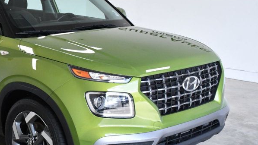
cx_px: 43
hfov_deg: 29.3
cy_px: 72
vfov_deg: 17.2
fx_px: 479
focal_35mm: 70
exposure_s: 1/400
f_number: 10
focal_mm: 26
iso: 2500
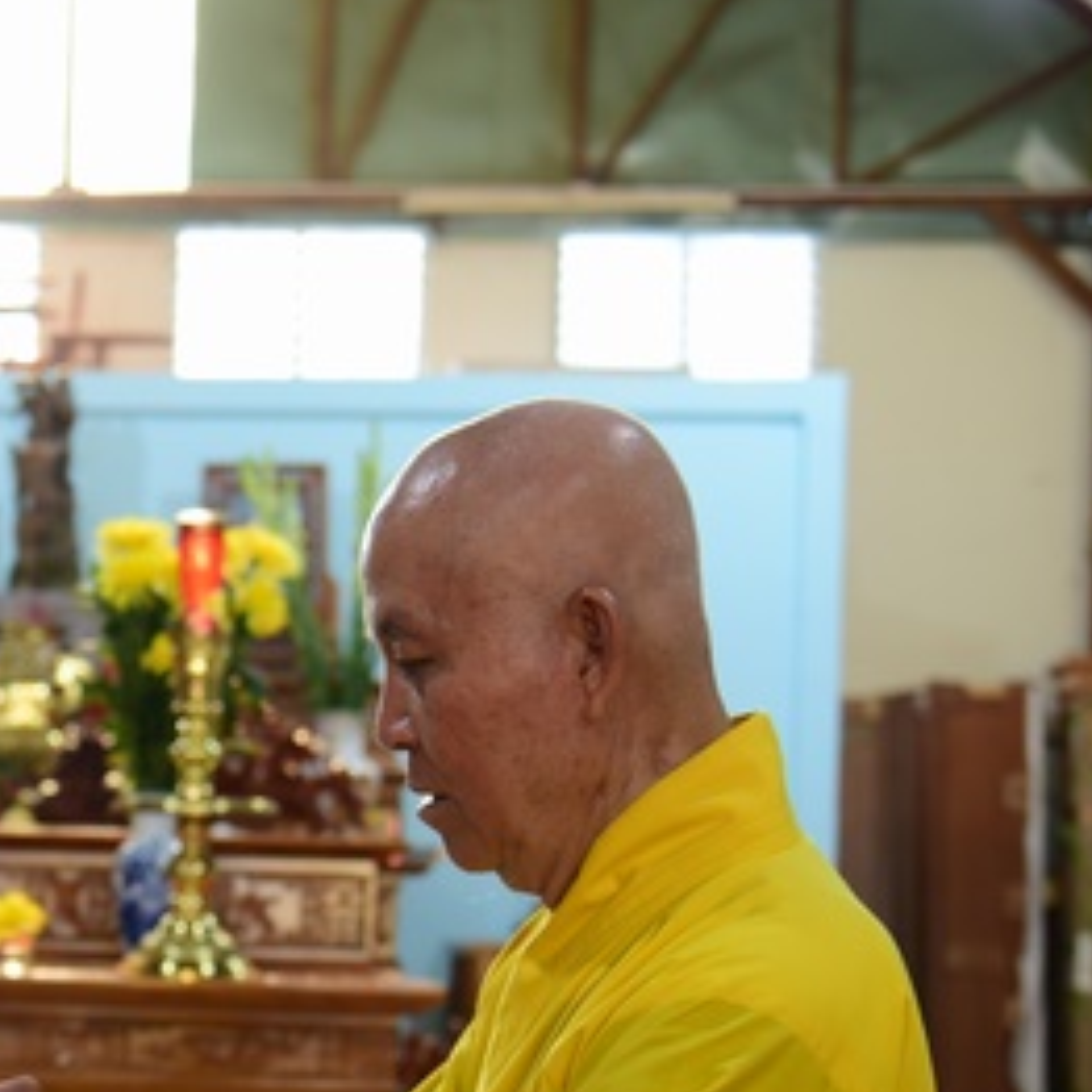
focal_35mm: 97
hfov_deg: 17.2
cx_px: -158
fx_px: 3462
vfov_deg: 17.8
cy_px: 859
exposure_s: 1/25
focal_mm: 46
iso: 320
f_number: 4
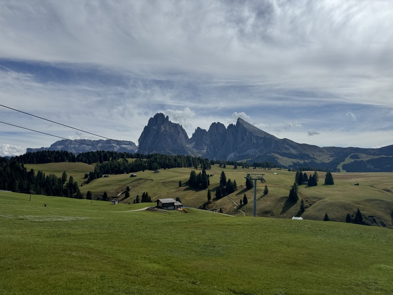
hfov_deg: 71.6
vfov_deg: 56.8
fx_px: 272
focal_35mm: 24
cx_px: 196
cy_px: 148
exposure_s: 1/10417
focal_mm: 6.76
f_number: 1.78
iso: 80
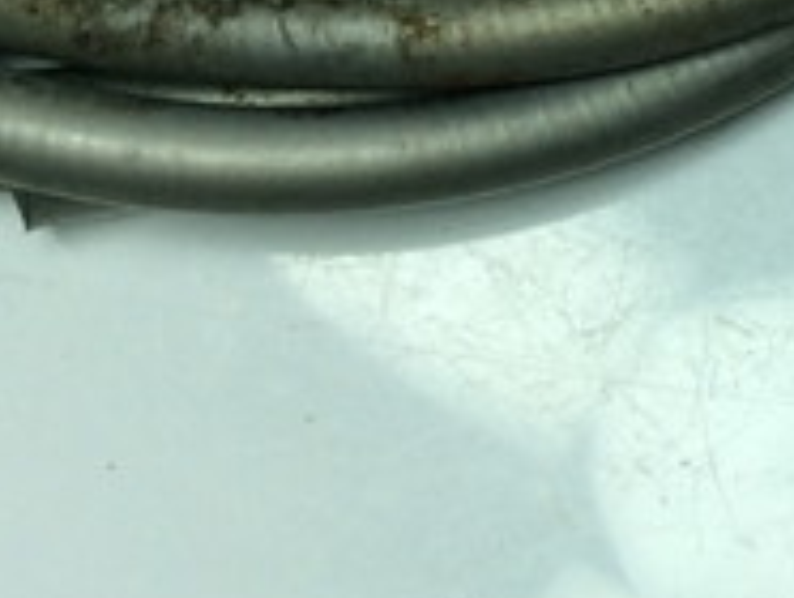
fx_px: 2366
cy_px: -124
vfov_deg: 14.0
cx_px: 1067
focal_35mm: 103
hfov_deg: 17.7
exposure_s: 1/629
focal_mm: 3.3
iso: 32
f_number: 2.4
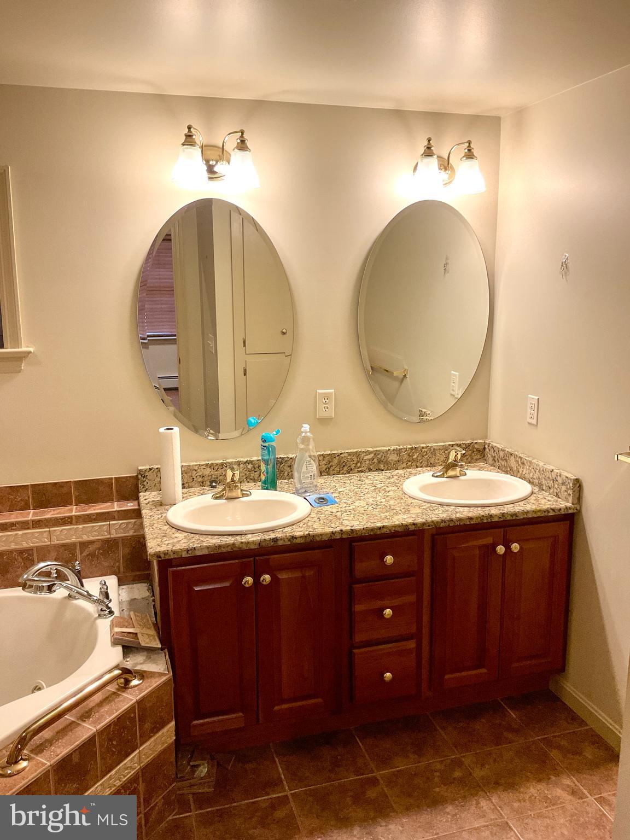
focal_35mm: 29
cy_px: 420
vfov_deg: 61.7
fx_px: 704
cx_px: 315
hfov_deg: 48.2
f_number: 1.8
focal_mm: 3
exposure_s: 1/60
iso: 64
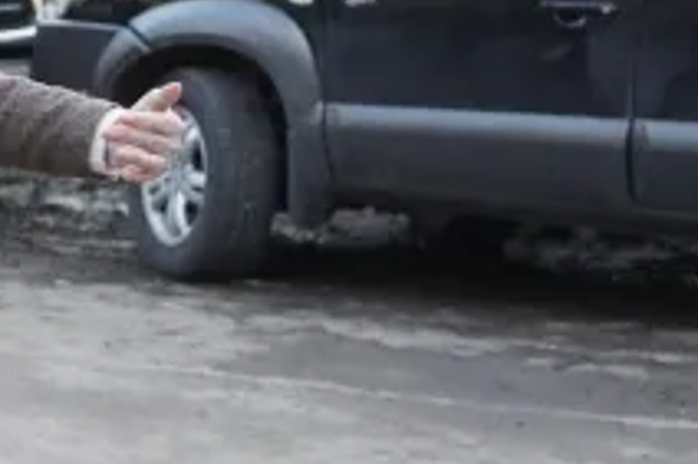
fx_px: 3758
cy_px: 446
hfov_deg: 10.2
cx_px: -389
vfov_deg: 7.0
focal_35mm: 194
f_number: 4
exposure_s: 1/1600
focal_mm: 54
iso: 8000
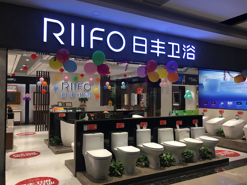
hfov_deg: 61.7
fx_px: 207
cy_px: 92
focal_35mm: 29
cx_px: 124
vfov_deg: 48.2
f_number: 2.2
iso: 25
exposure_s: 1/33
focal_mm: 4.15
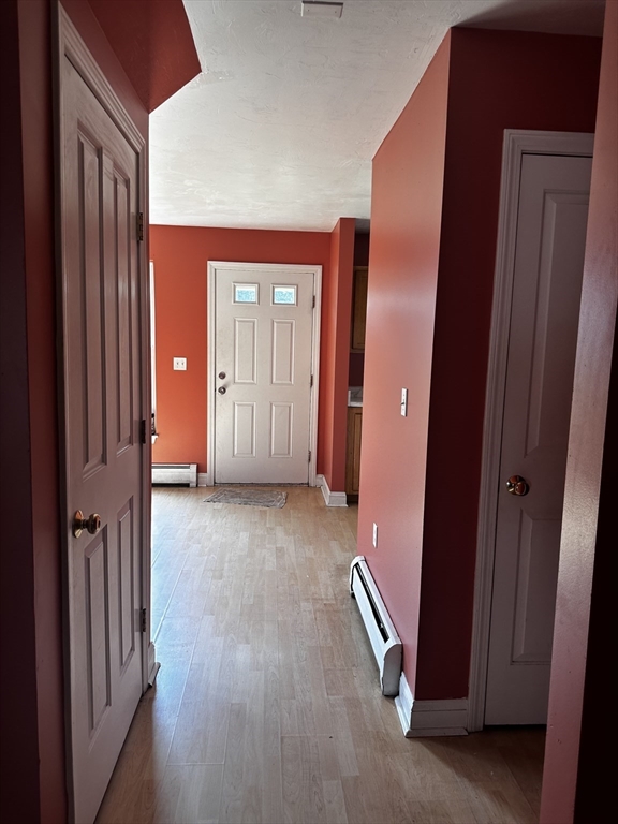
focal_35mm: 24
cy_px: 412
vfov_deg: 71.6
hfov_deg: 56.8
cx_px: 309
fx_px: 571
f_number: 1.78
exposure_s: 1/120
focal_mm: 6.86
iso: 64
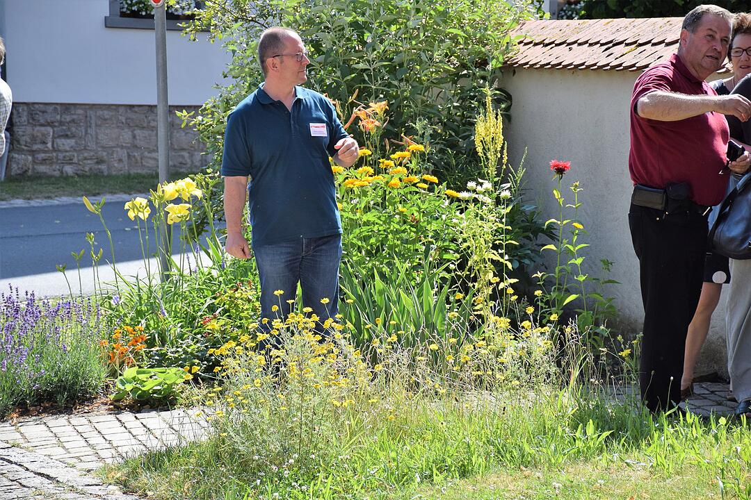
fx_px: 2816
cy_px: 250
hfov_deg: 15.2
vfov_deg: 10.2
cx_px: 376
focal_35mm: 135
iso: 400
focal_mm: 90
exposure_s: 1/800
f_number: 7.1
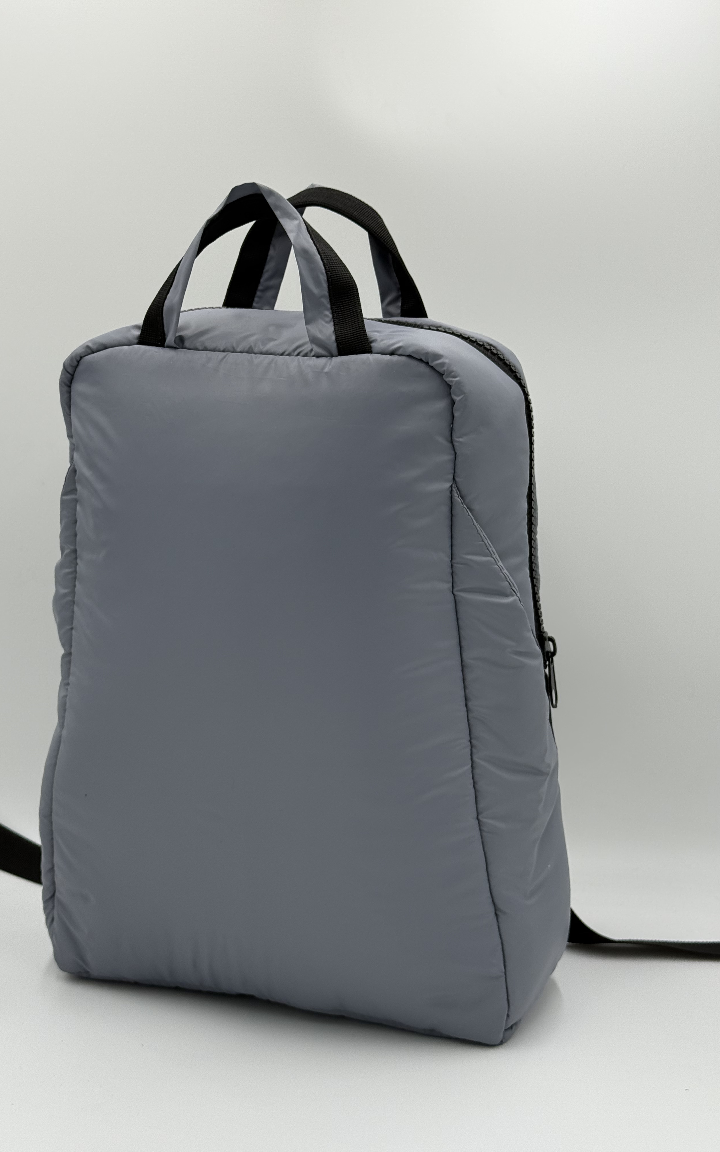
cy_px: 575
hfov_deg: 25.3
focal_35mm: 51
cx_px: 320
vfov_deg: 39.6
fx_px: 1601
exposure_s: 1/762
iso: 64
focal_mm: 6.76
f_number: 1.78
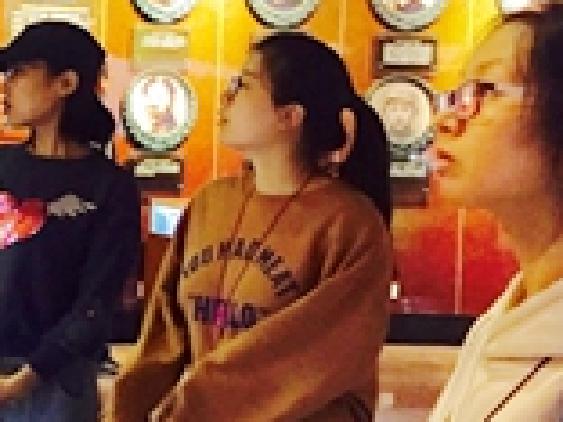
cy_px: 153
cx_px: -256
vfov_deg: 15.9
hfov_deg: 18.8
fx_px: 1513
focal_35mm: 93
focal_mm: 4.15
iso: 250
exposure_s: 1/20
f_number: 2.2
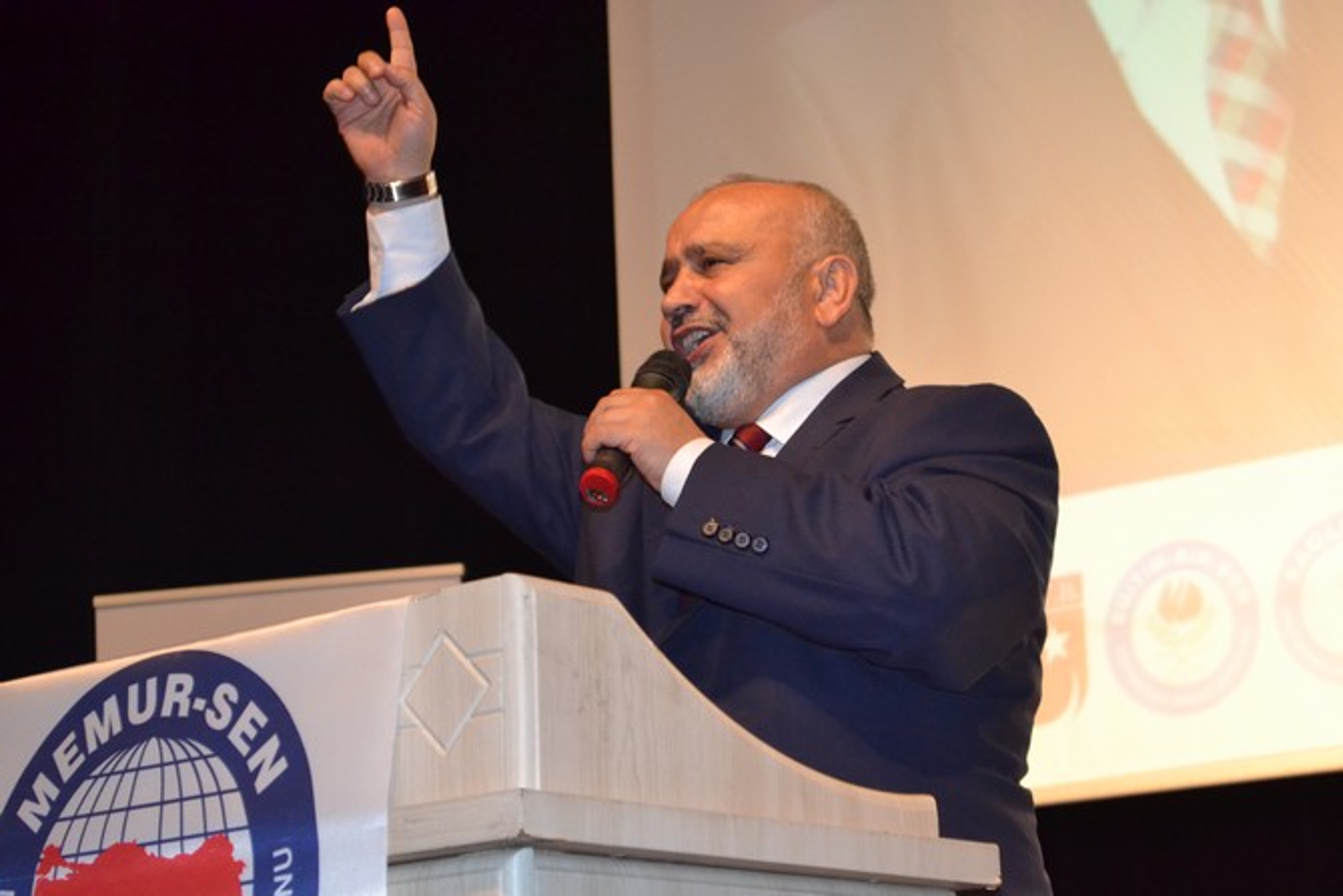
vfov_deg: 16.6
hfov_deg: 24.6
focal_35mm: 82
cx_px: 672
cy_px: 448
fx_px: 3078
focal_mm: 55
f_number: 5.6
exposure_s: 1/60
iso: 3200
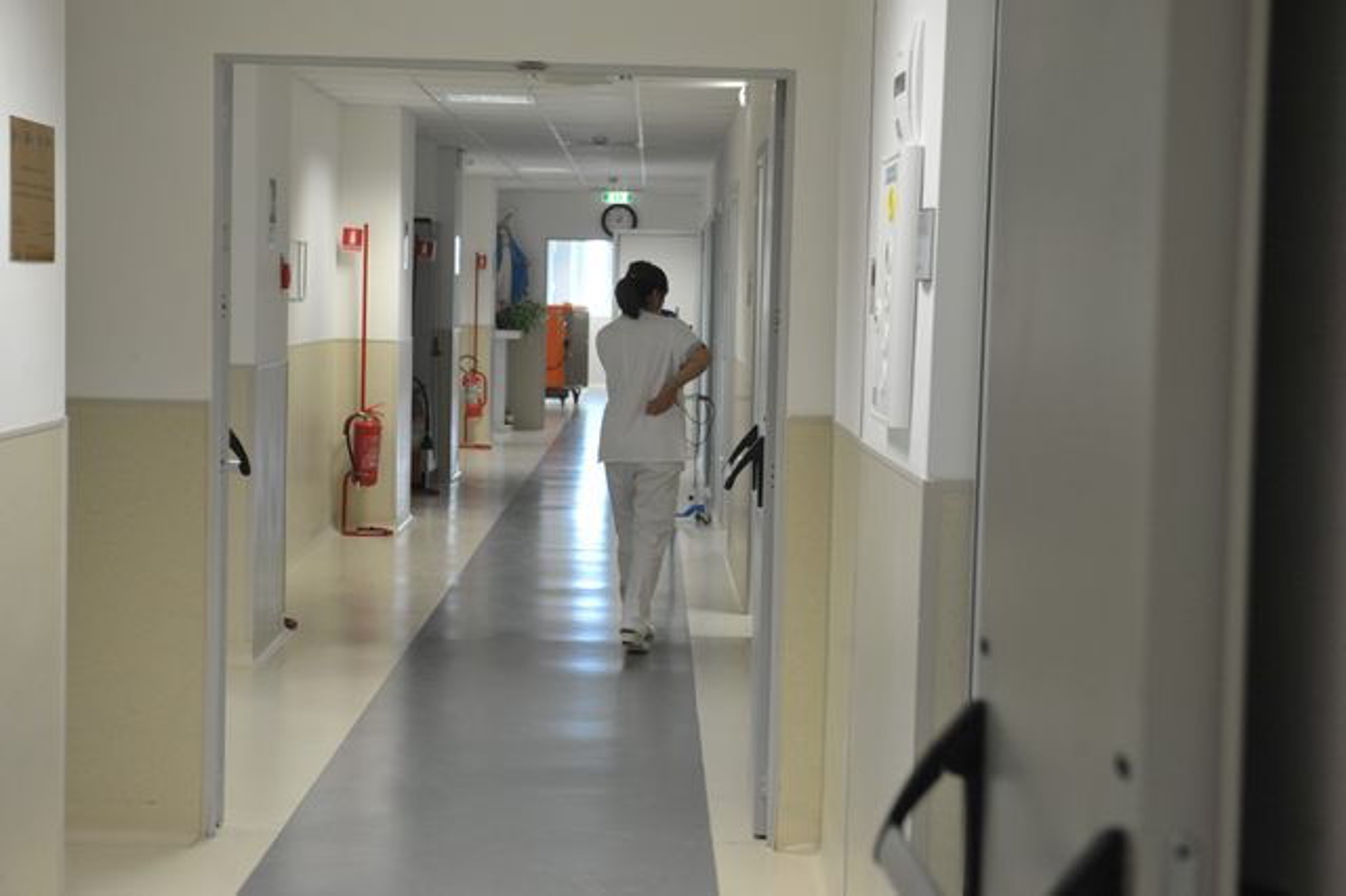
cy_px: 448
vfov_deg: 19.4
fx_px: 2616
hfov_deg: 28.9
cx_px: 673
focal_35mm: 70
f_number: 5.6
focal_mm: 70
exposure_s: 1/125
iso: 2000
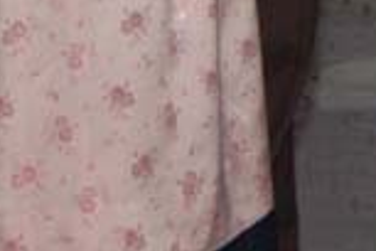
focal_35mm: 581
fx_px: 6068
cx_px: 531
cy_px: -406
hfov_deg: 3.5
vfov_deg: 2.3
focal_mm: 58
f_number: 5
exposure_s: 1/60
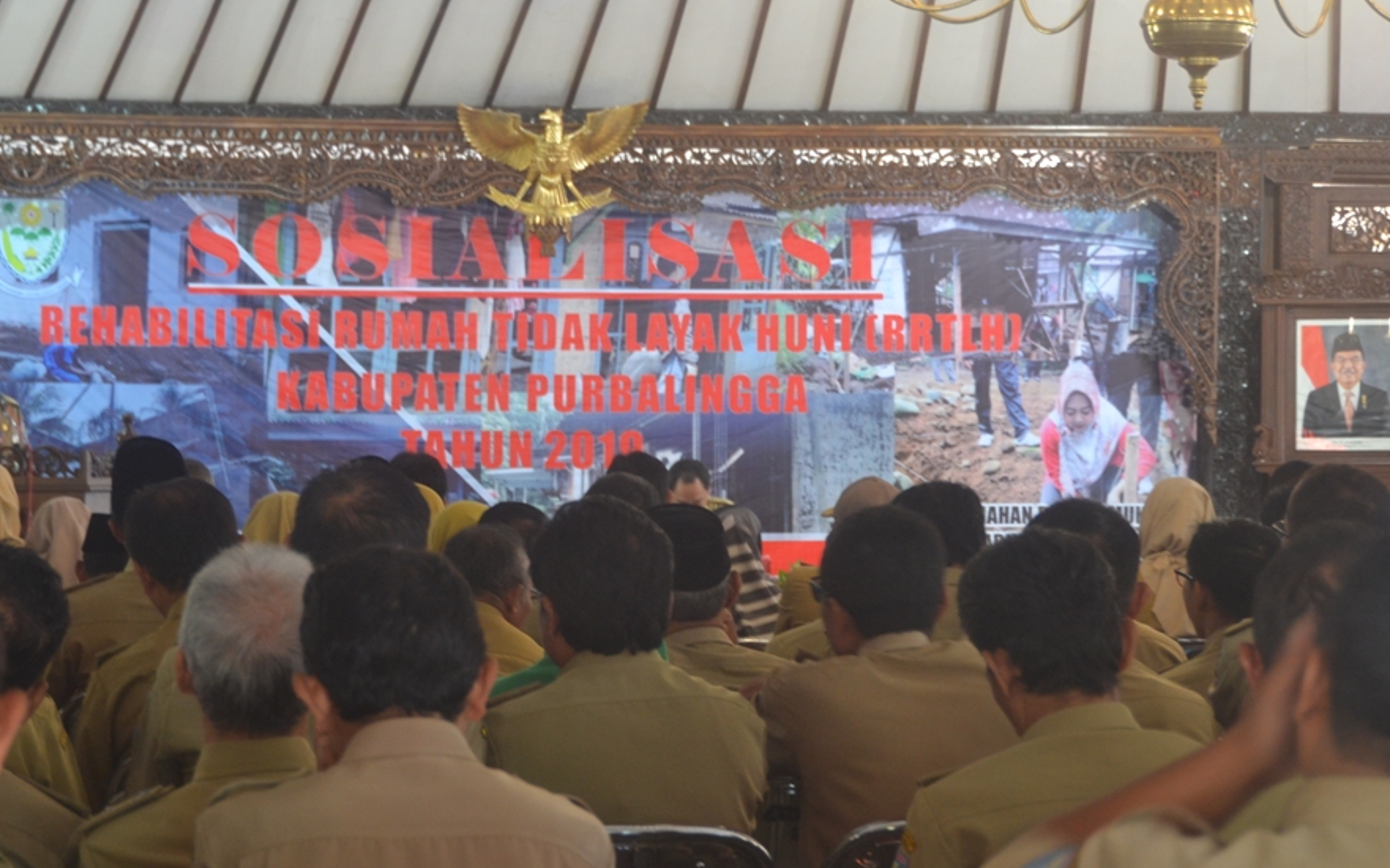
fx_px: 3938
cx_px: 488
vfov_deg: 12.6
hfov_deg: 20.0
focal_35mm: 104
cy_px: 390
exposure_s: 1/15
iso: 400
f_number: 4.8
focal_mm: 52
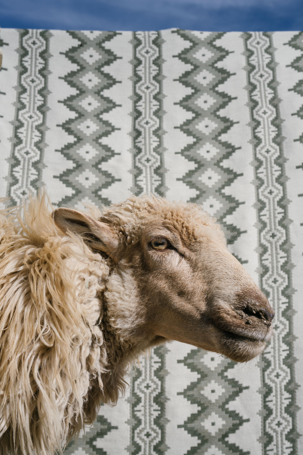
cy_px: 228
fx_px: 492
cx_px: 152
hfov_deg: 34.2
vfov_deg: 49.6
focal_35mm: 39
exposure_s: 1/320
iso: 64
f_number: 9
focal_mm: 39
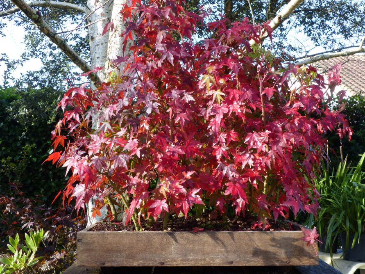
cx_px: 184
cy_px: 121
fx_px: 569
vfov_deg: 27.0
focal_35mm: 54
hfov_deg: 35.5
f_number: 4
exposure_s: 1/160
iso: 100
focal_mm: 8.4
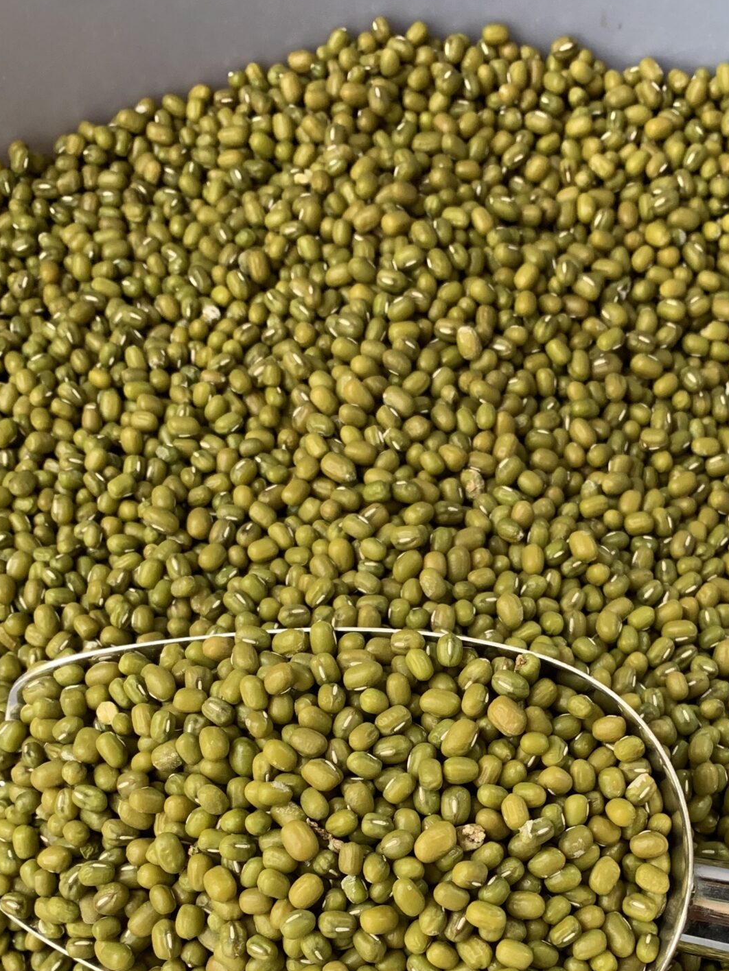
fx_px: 1320
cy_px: 813
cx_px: 501
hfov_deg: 30.6
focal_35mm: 47
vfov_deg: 38.5
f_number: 1.8
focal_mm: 4.25
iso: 160
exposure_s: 1/60
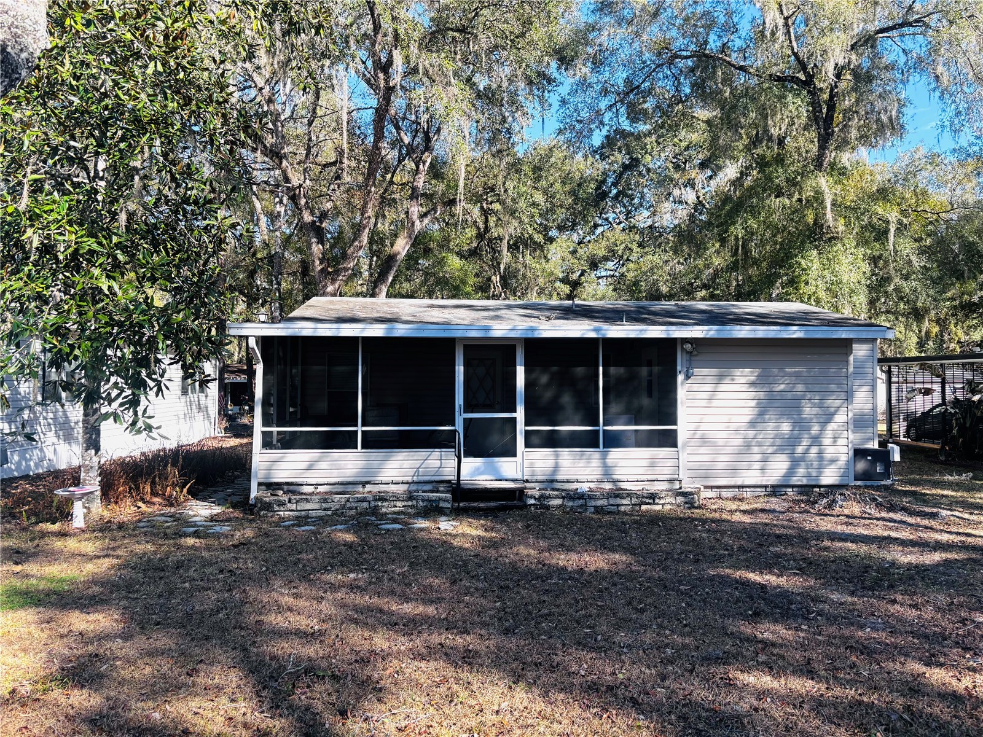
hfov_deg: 67.3
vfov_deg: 53.1
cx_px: 492
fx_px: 738
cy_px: 368
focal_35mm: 26
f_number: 1.6
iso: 50
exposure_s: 1/679
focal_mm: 5.96
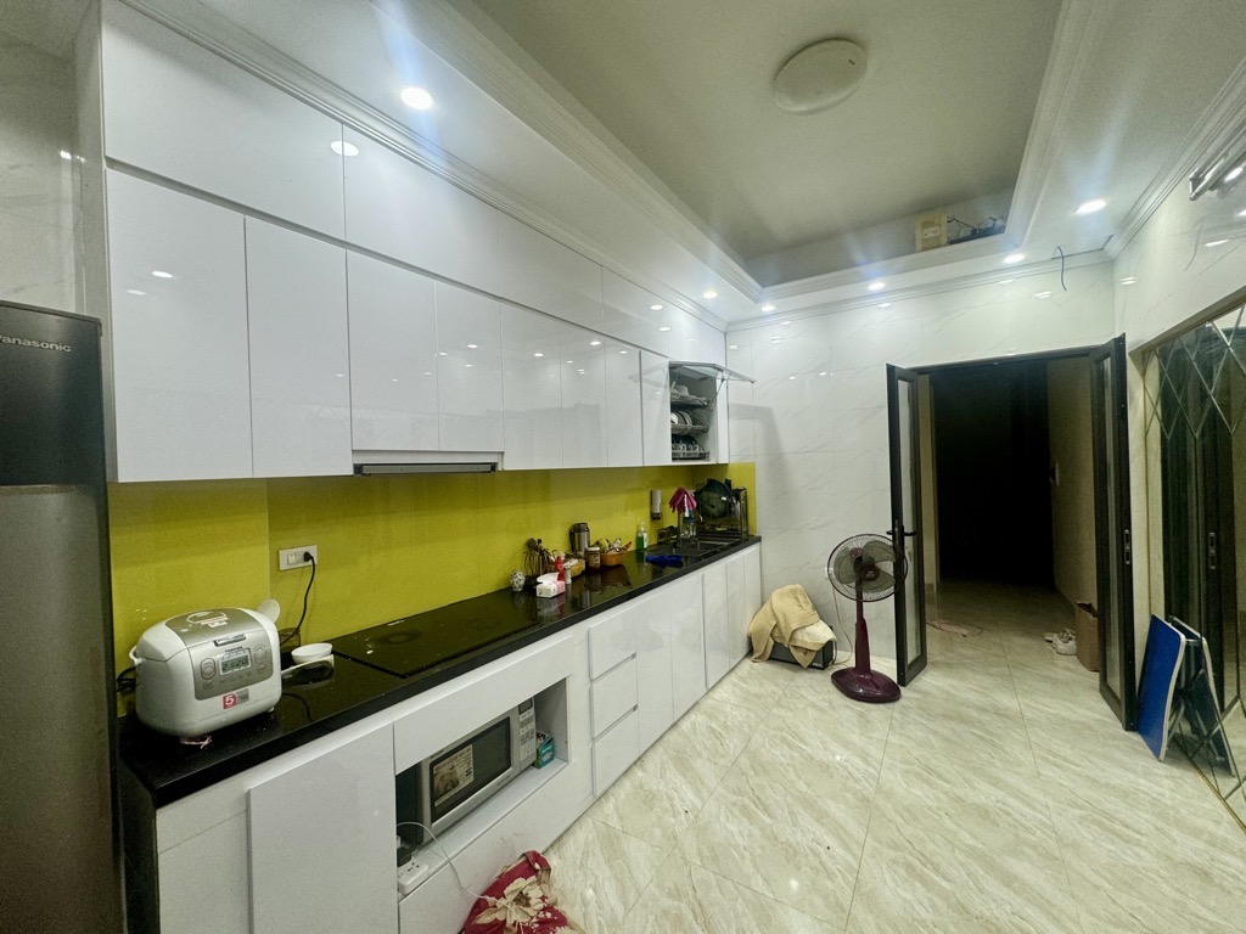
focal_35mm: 14
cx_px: 623
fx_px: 504
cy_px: 467
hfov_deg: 102.1
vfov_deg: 85.7
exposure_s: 1/100
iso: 125
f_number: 2.2
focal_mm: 2.22
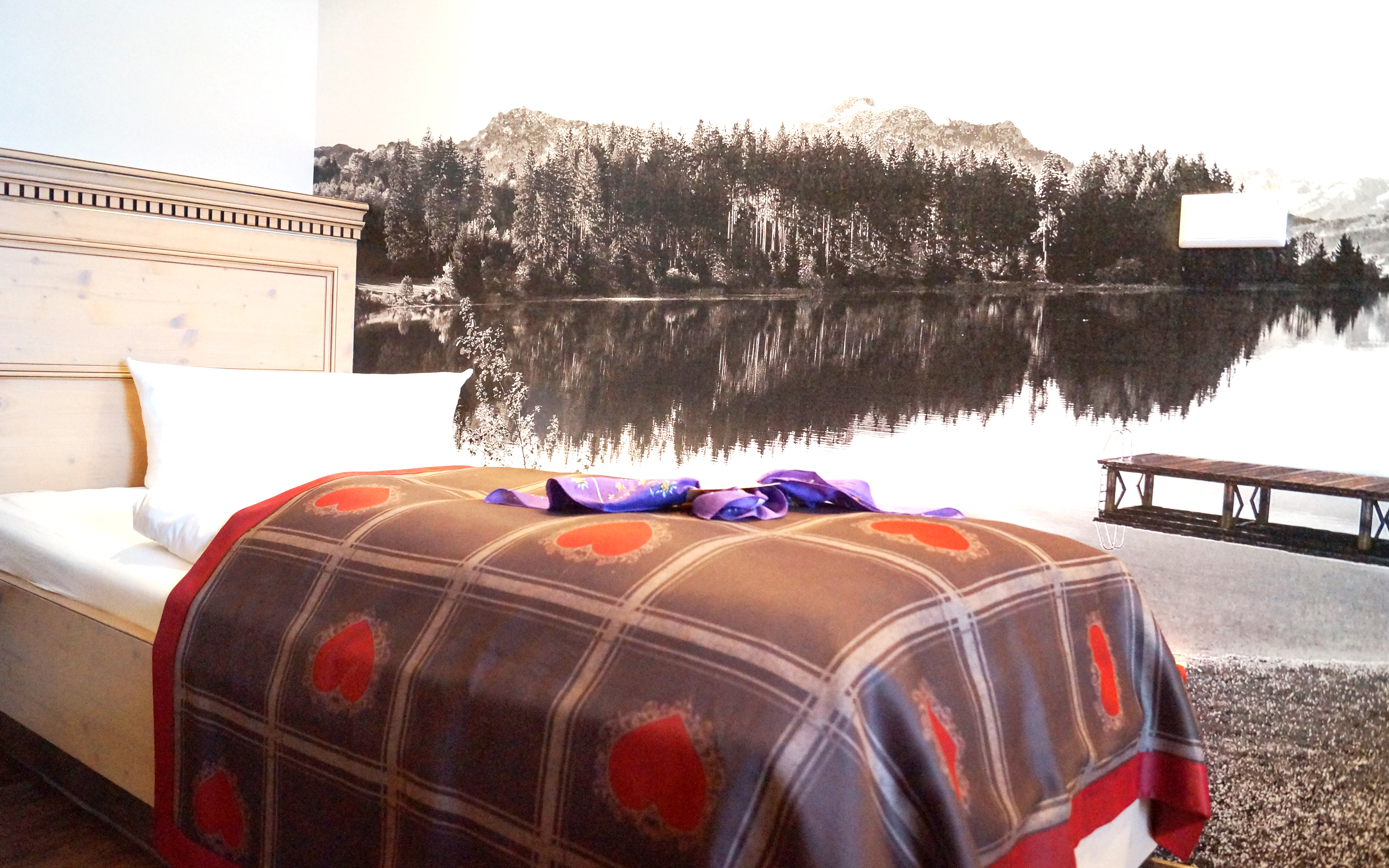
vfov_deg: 44.5
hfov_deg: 66.5
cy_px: 454
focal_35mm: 28
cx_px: 691
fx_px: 1060
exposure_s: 1/160
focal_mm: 18
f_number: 4
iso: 2500
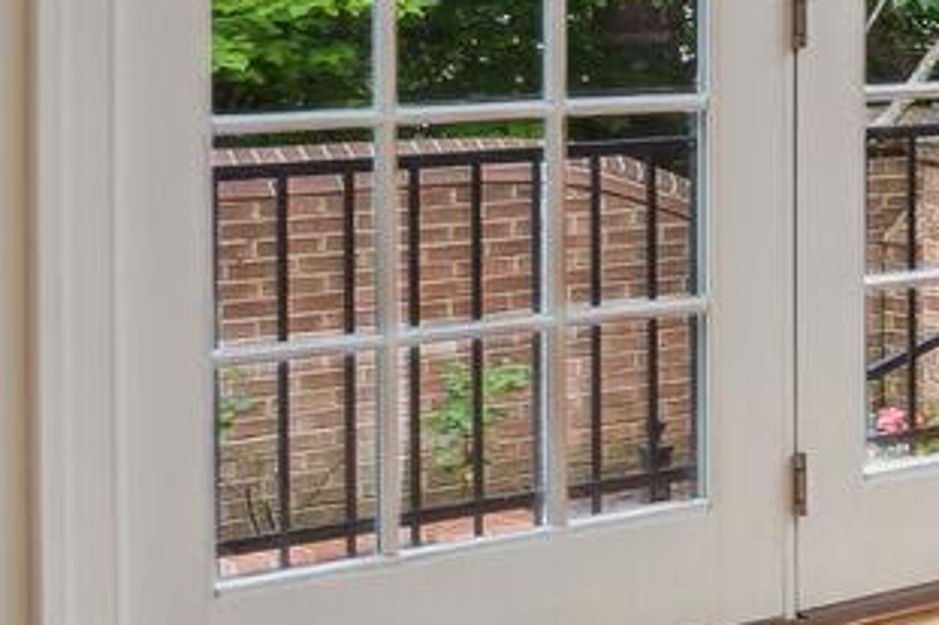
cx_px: 2364
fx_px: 2320
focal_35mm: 89
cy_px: -39
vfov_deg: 15.0
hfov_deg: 14.0
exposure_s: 1/2.5
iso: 200
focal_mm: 16
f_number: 8
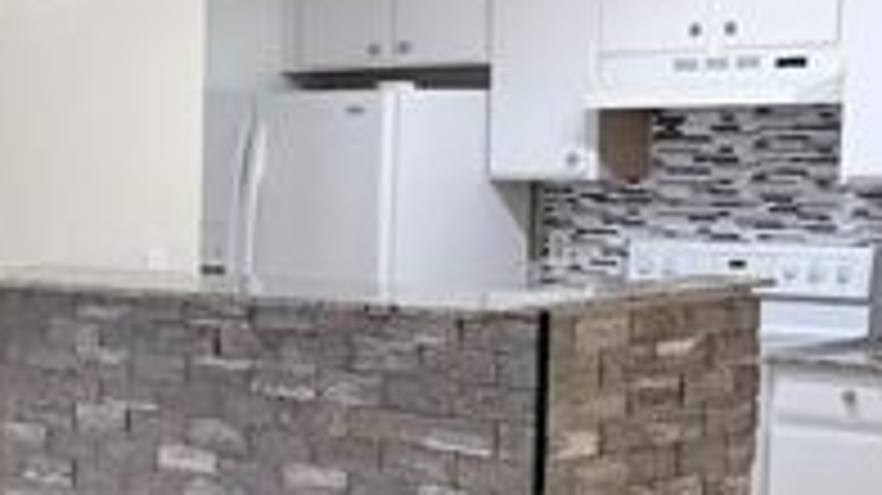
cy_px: 364
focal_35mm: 94
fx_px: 2197
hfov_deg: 19.1
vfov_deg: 12.8
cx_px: -533
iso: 200
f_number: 1.78
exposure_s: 1/142
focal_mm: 6.76
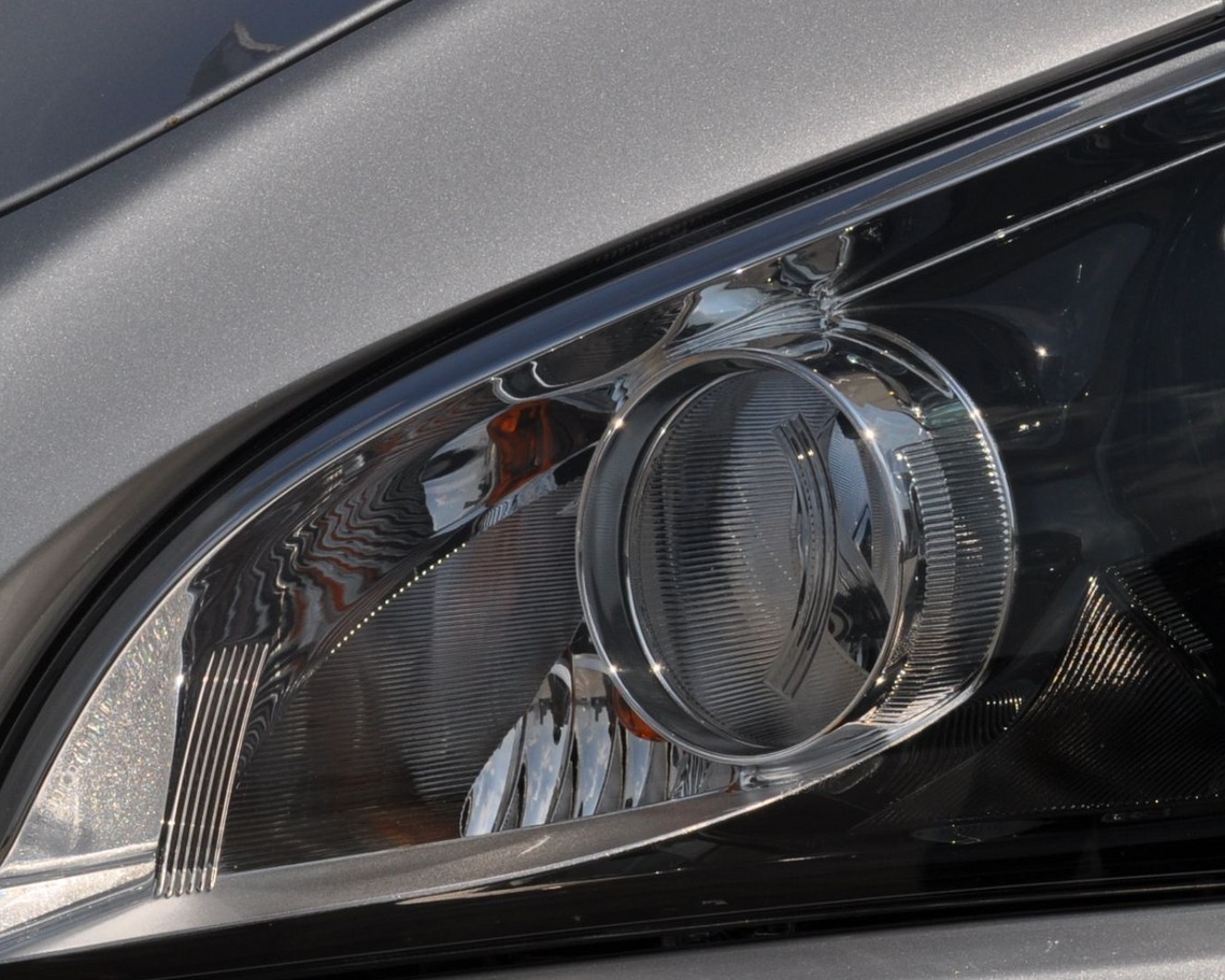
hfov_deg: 17.4
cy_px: 481
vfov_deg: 14.3
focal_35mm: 108
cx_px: 1160
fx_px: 3916
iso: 200
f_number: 14
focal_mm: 35
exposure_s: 1/800
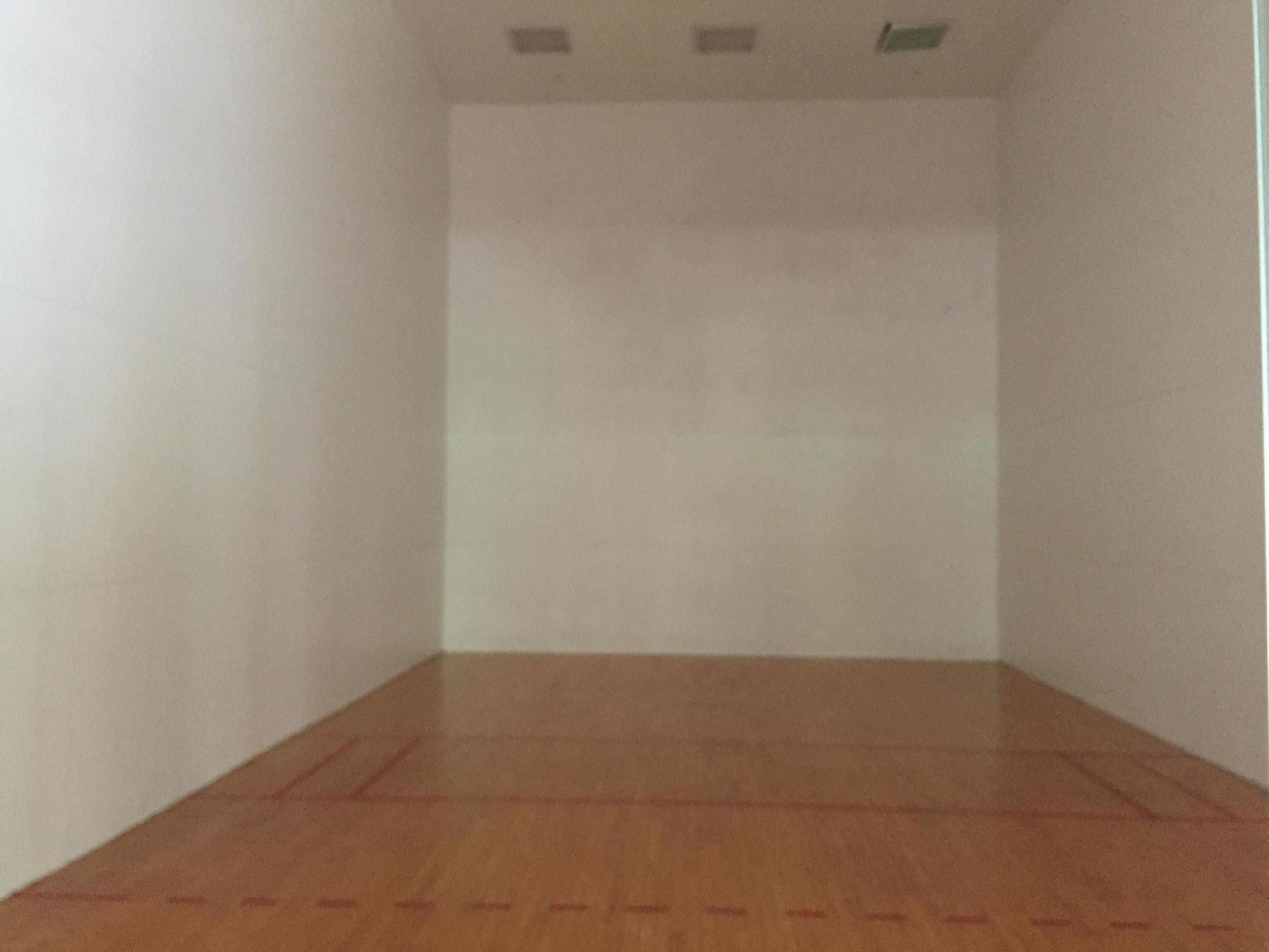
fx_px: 1063
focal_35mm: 29
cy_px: 476
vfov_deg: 48.2
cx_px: 634
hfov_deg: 61.7
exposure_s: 1/15
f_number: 2.2
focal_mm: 4.15
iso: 250
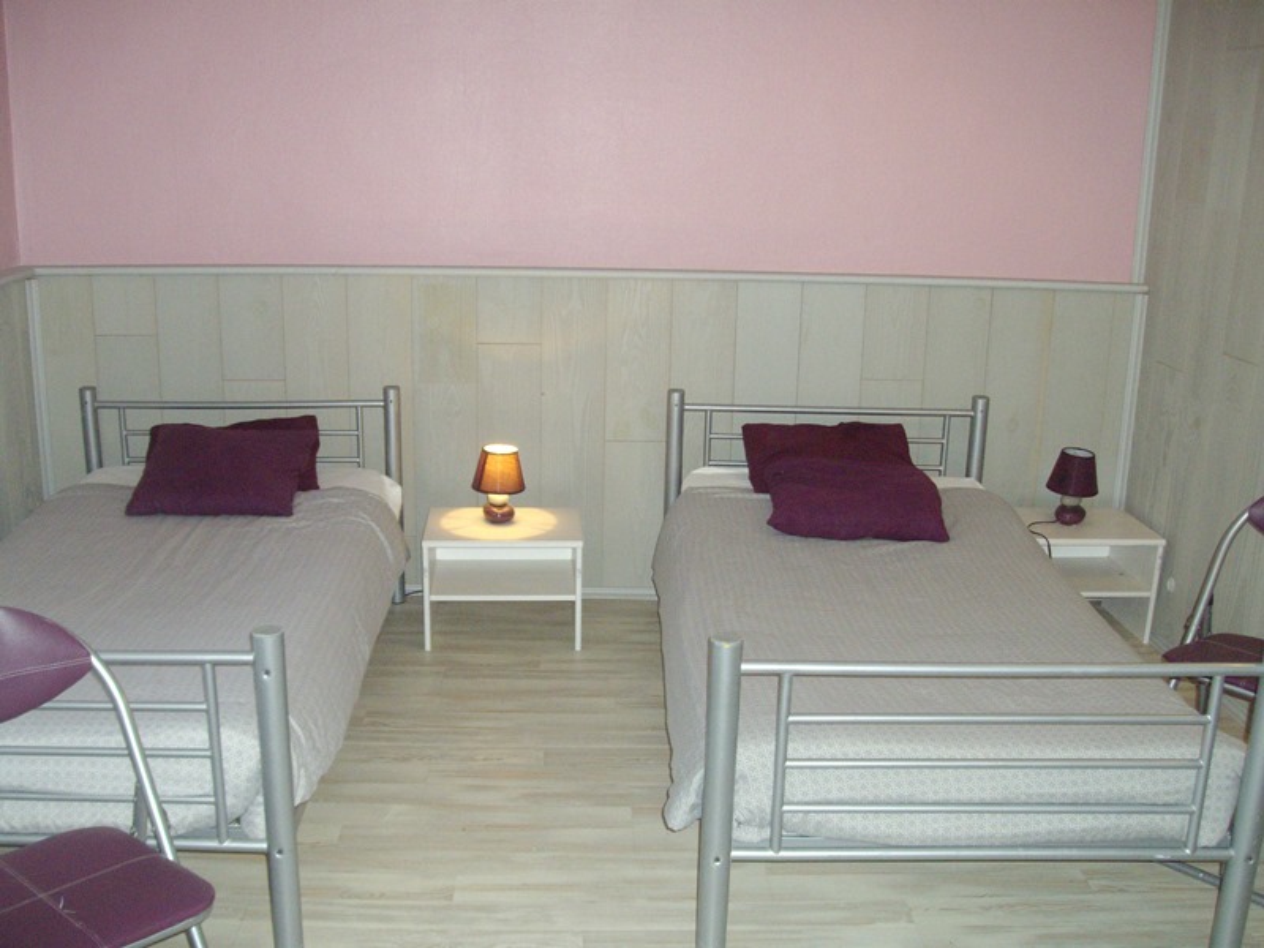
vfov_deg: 39.7
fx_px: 1315
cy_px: 474
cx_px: 632
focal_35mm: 36
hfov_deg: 51.4
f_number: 2.7
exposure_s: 1/50
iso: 272
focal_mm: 6
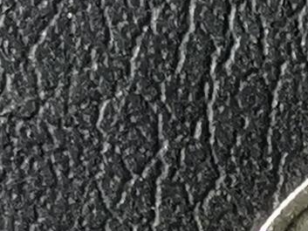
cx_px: 443
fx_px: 2893
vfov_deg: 4.5
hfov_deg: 6.0
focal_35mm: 325
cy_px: 363
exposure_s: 1/819
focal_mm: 4.75
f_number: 1.8
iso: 50
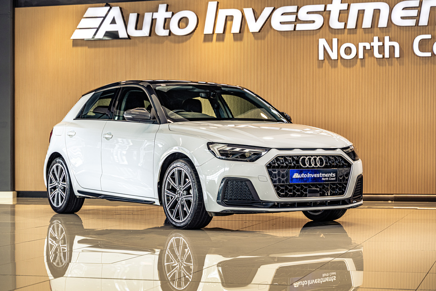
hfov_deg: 27.0
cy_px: 146
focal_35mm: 75
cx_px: 218
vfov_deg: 18.2
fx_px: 908
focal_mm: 75
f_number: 4.5
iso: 500
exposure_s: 1/125
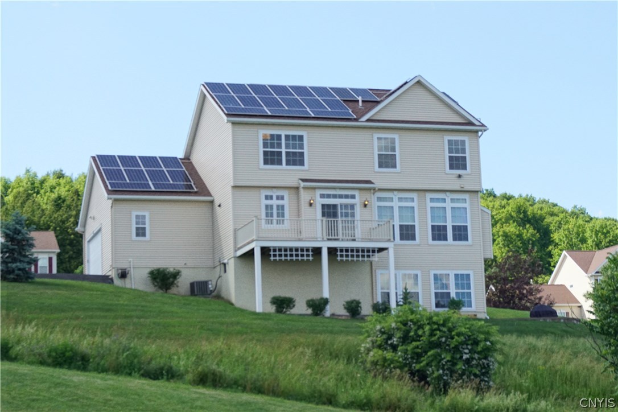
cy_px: 206
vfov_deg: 16.6
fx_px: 1416
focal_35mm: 82
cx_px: 309
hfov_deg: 24.6
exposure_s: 1/800
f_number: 8
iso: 800
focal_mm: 55
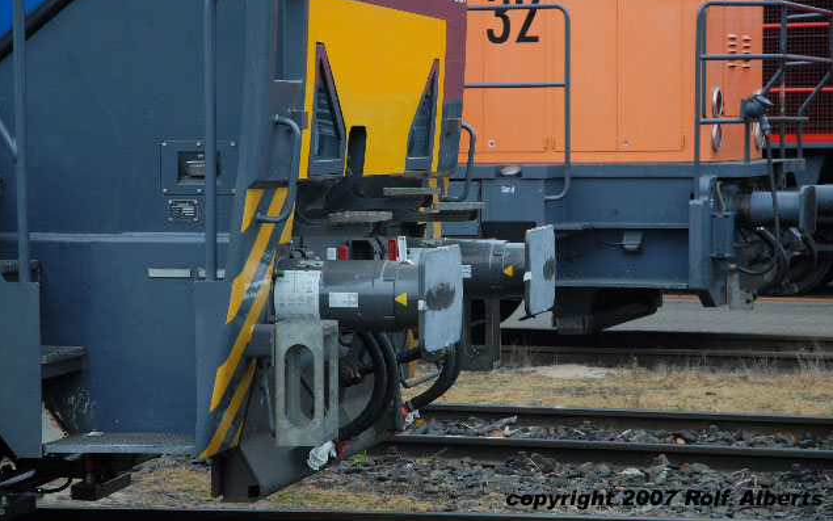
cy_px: 249
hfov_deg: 19.3
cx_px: 416
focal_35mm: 108
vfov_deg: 12.1
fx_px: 2452
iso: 400
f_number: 4.5
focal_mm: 70
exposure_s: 1/160
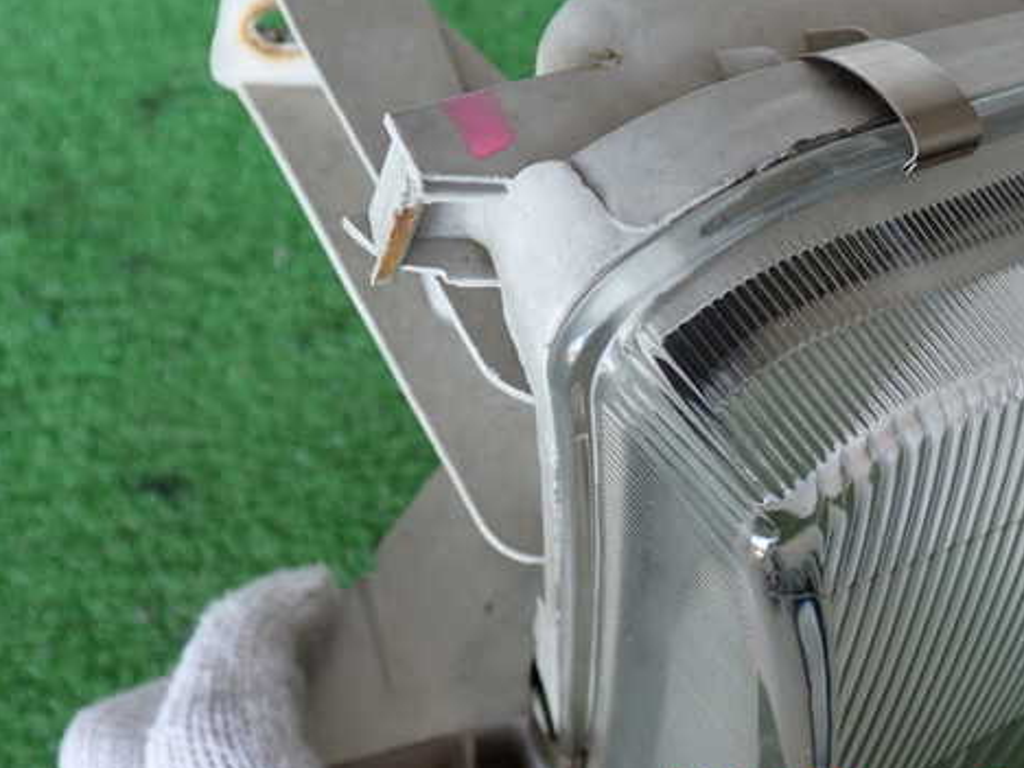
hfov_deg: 45.8
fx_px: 1213
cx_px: 510
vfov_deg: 35.1
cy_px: 328
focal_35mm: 41
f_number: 2.4
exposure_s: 1/40
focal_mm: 5.79
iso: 200
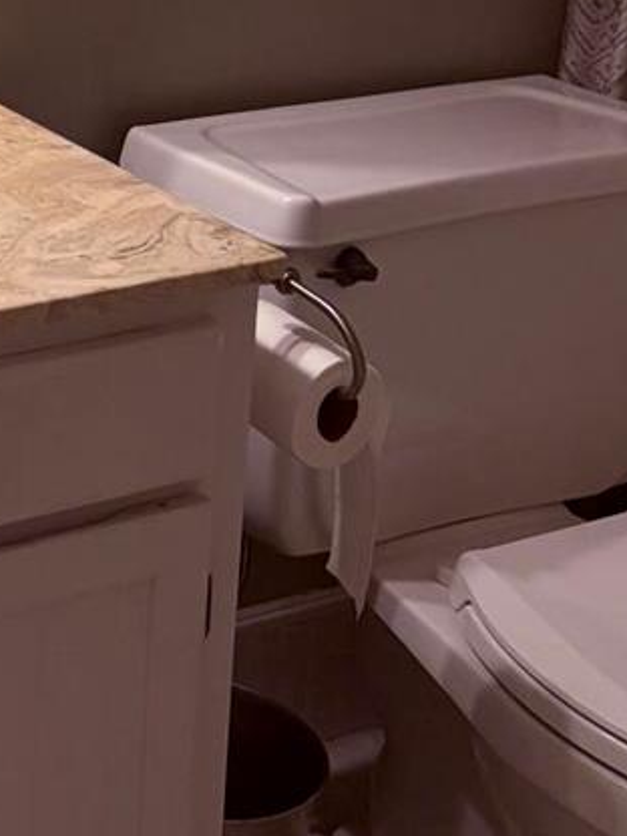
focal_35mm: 96
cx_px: -480
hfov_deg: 13.8
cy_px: -209
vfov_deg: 19.1
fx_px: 2318
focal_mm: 5.96
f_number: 1.6
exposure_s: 1/120
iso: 200
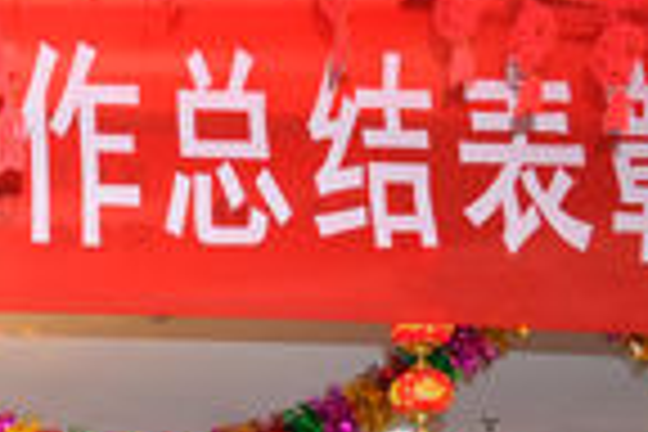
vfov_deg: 16.0
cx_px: -266
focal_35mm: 80
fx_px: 1440
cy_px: 603
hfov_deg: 21.9
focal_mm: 18
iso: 800
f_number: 4
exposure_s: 1/60
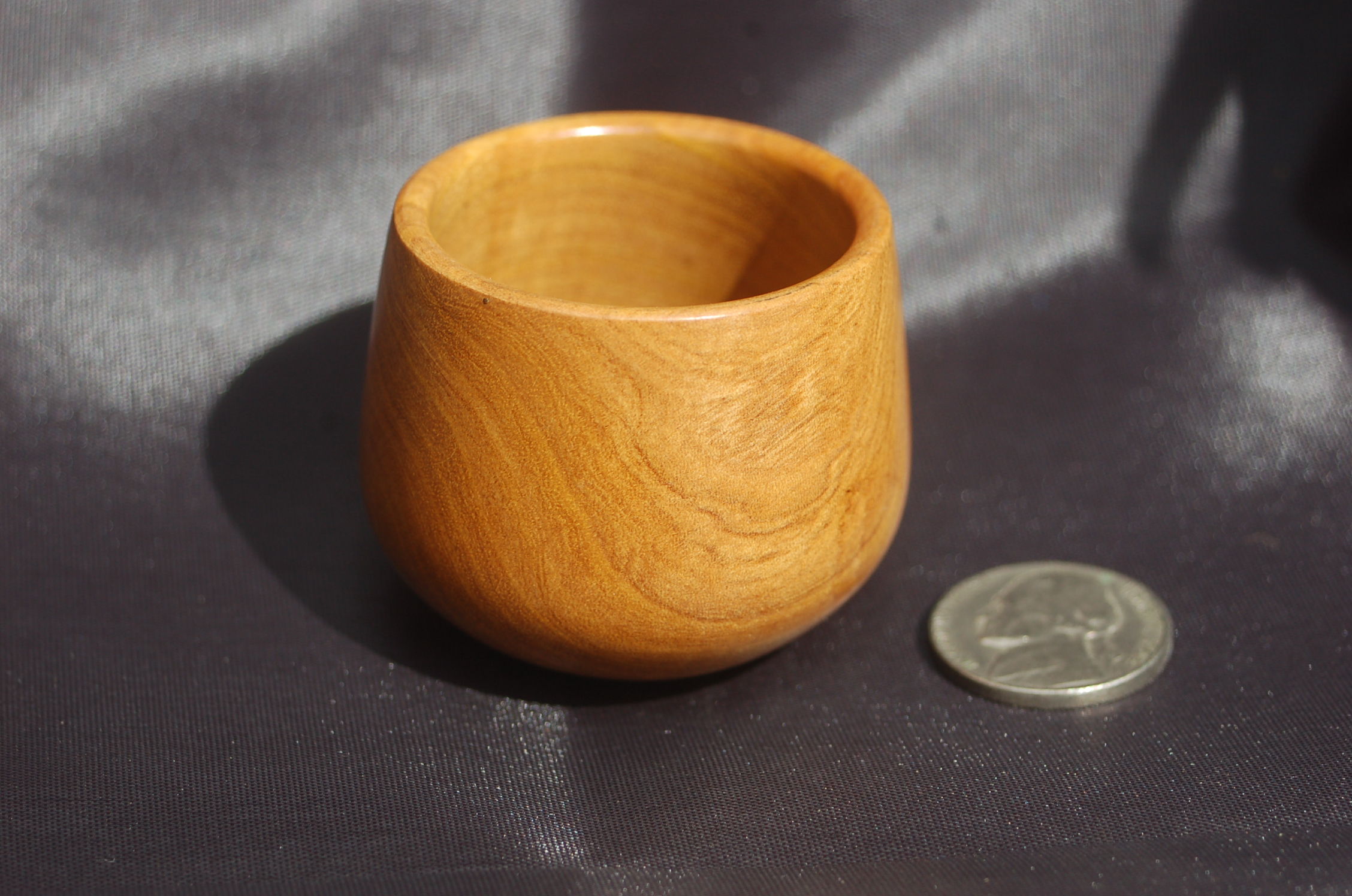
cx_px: 676
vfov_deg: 11.4
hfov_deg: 17.1
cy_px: 448
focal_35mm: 120
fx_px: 4499
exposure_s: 1/400
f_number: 8
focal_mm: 80
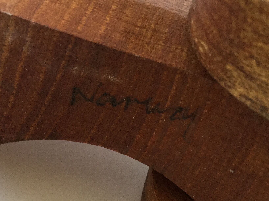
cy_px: 179
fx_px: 482
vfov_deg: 23.1
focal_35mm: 62
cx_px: 92
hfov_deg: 31.0
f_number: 2.4
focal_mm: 3.3
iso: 80
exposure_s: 1/33
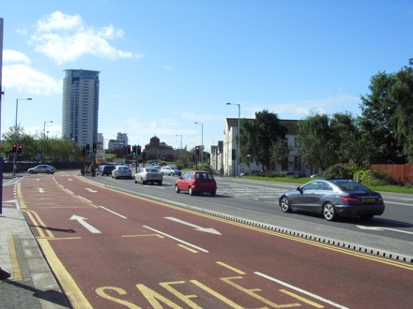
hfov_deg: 47.9
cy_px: 154
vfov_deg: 36.8
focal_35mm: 39
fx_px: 465
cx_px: 206
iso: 80
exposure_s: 1/350
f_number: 6.2
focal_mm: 6.6
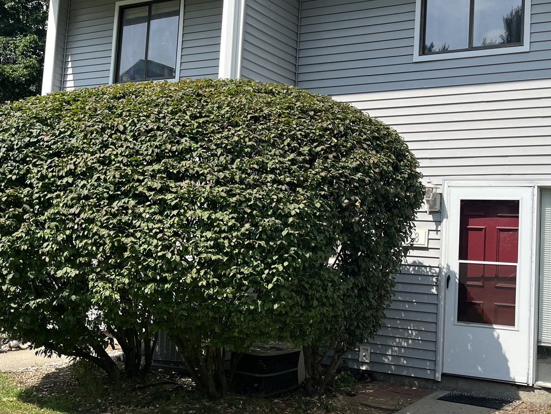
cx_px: 348
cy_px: 187
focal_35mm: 44
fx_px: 701
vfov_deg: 32.9
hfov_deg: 42.6
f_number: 1.6
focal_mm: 5.1
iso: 50
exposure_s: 1/3215
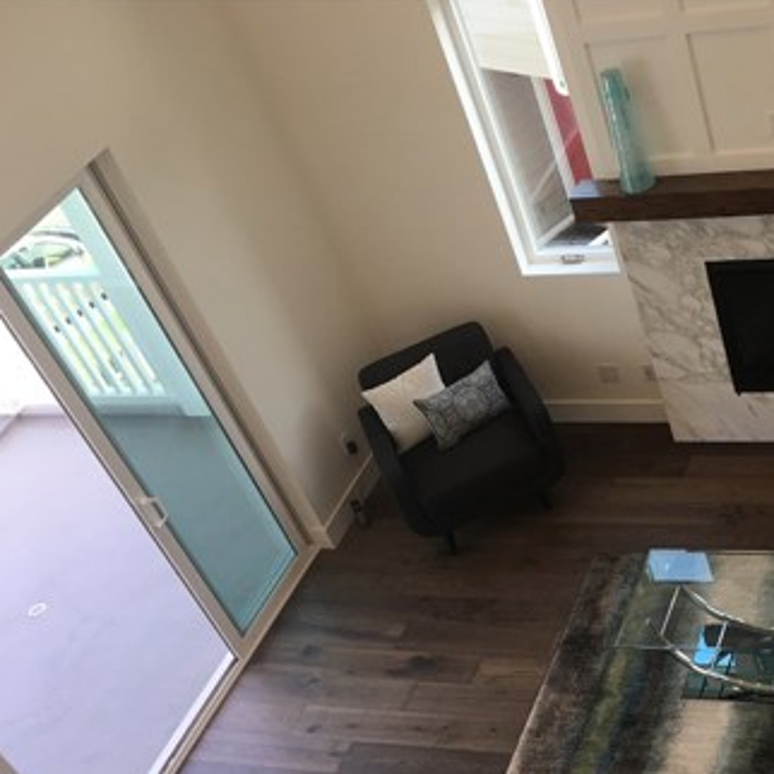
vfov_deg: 32.8
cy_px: 572
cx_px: 726
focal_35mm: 51
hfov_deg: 31.5
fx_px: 1290
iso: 25
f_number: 2.2
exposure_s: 1/120
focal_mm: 4.15
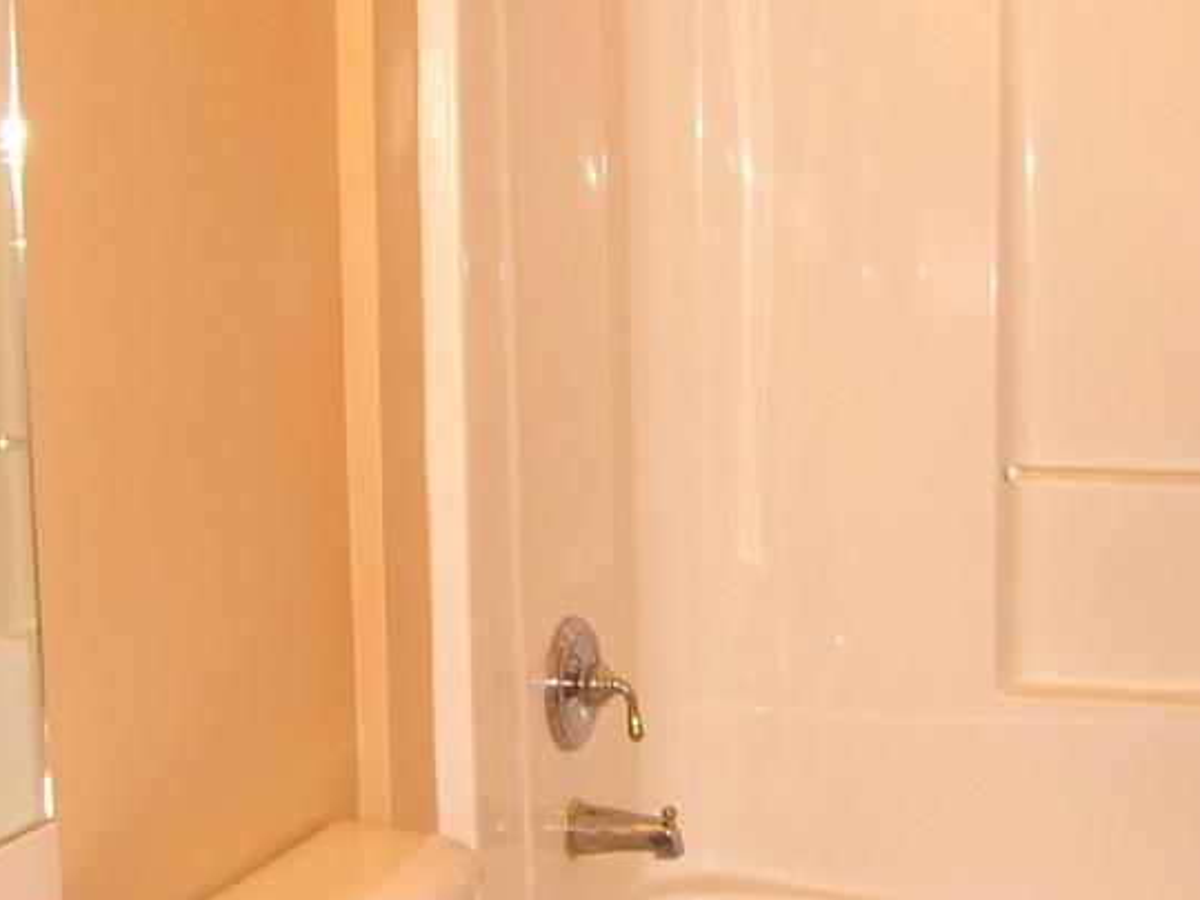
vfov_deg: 20.4
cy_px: 529
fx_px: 2496
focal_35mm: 72
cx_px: 667
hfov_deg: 27.0
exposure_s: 1/60
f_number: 2.8
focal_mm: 7.9
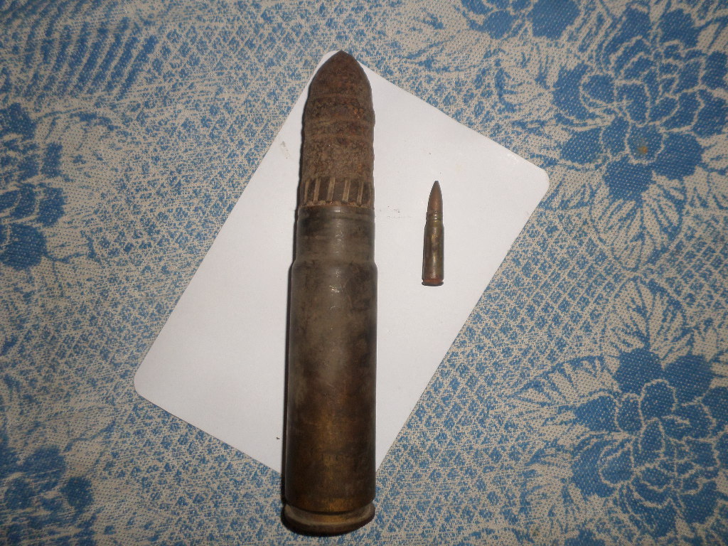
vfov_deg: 54.9
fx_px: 526
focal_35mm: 25
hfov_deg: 69.4
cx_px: 364
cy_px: 273
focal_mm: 4.5
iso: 100
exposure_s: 1/30
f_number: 2.5
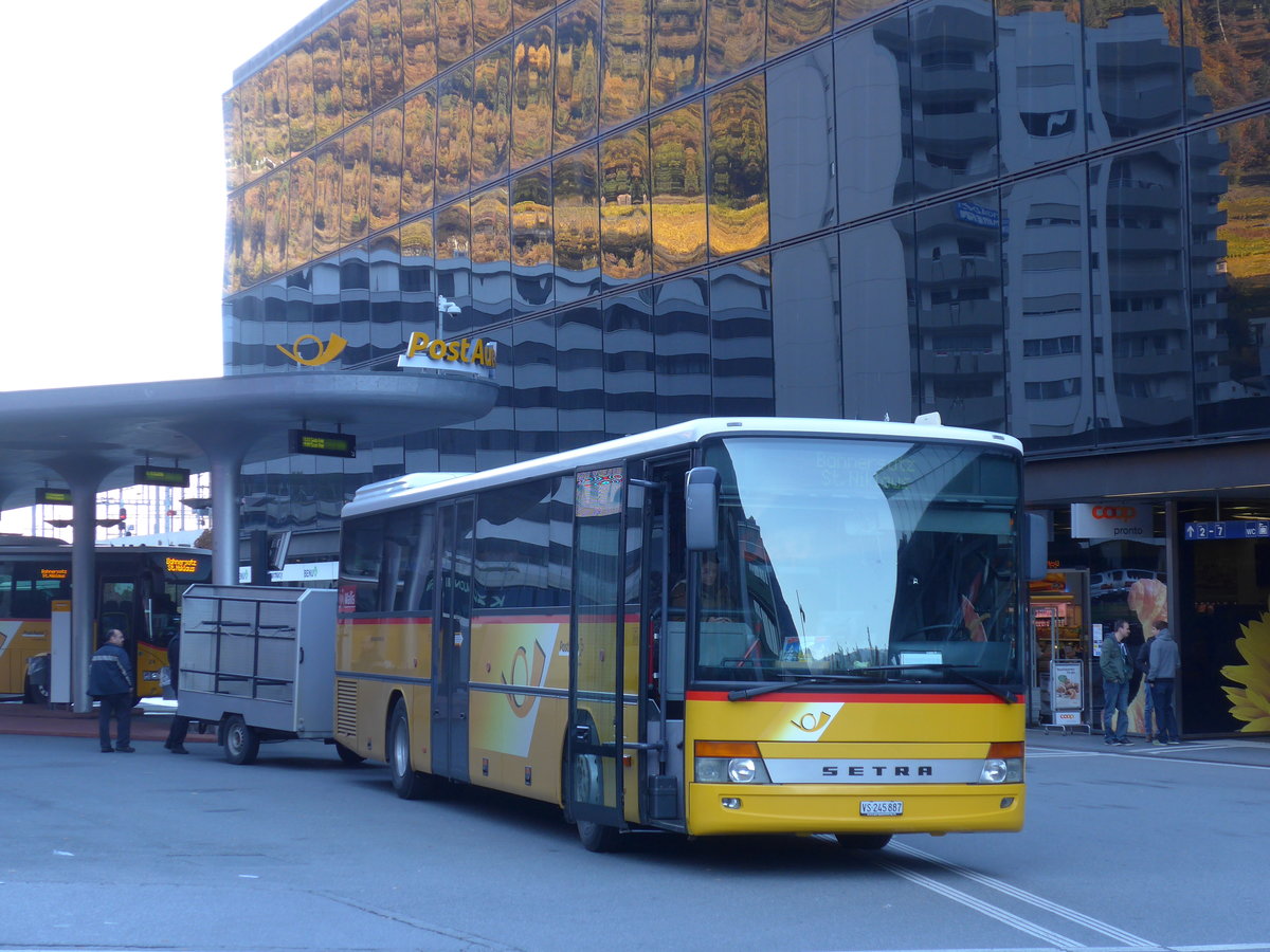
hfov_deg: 29.4
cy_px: 476
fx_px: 2421
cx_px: 635
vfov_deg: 22.3
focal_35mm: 66
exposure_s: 1/80
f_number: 3.9
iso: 125
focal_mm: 13.4
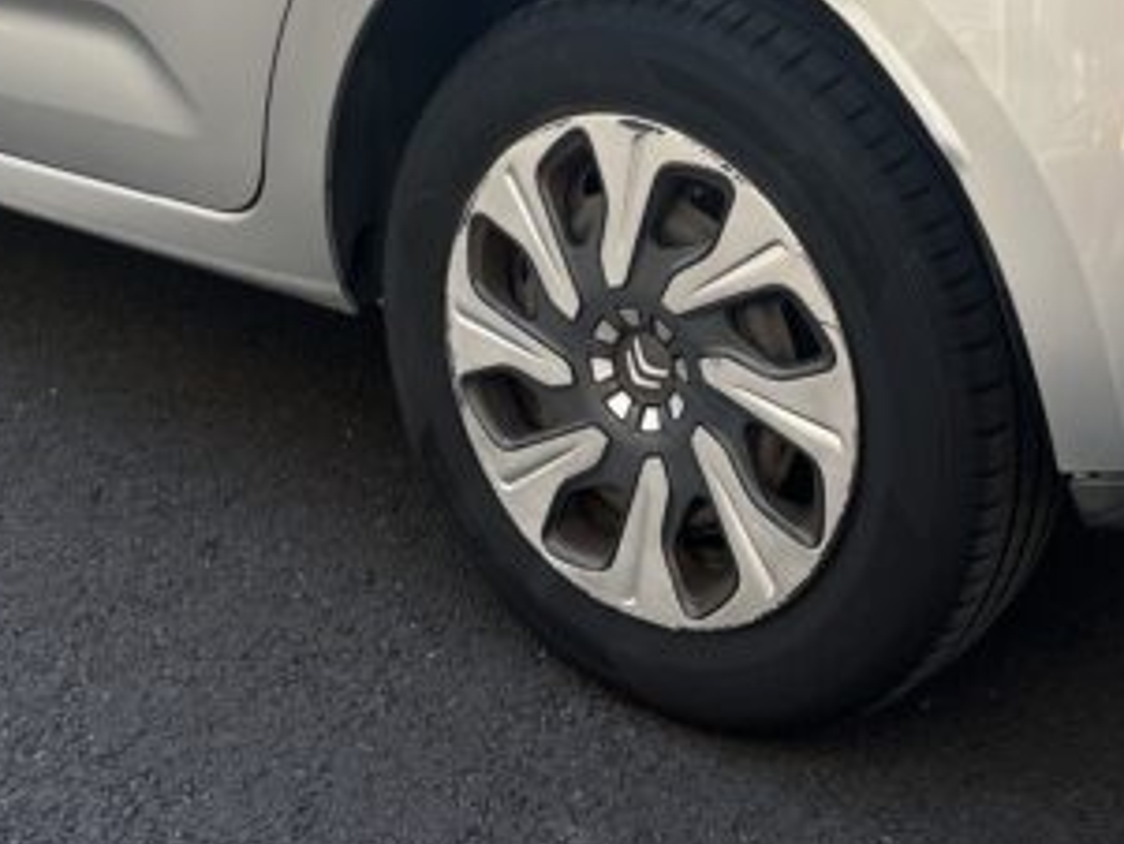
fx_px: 2241
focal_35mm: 69
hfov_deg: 28.2
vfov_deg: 19.8
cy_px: -224
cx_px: 541
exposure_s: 1/718
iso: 50
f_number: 1.5
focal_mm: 5.7
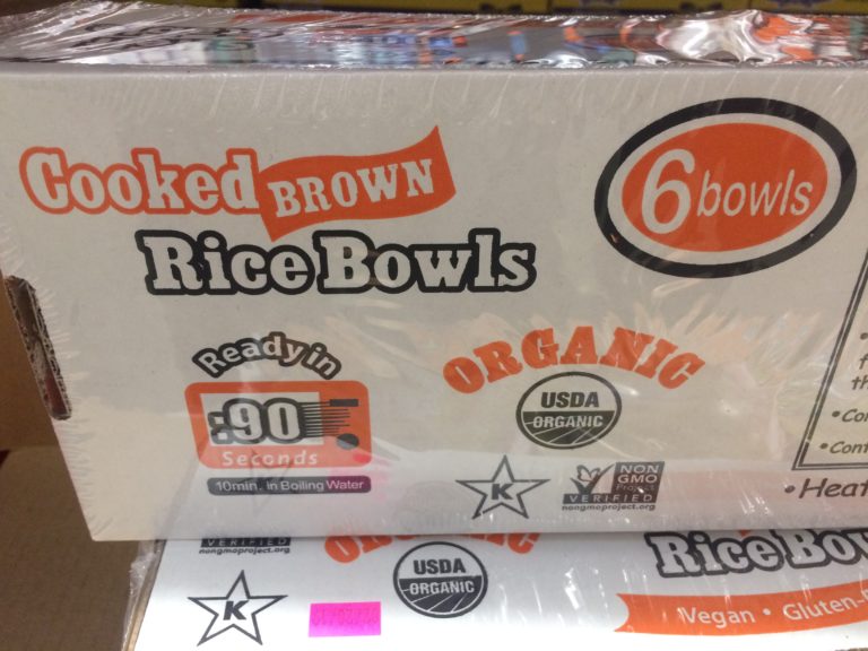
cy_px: 326
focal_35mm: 29
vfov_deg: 48.2
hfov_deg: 61.7
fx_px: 727
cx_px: 434
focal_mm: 4.15
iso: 200
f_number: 2.2
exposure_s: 1/30
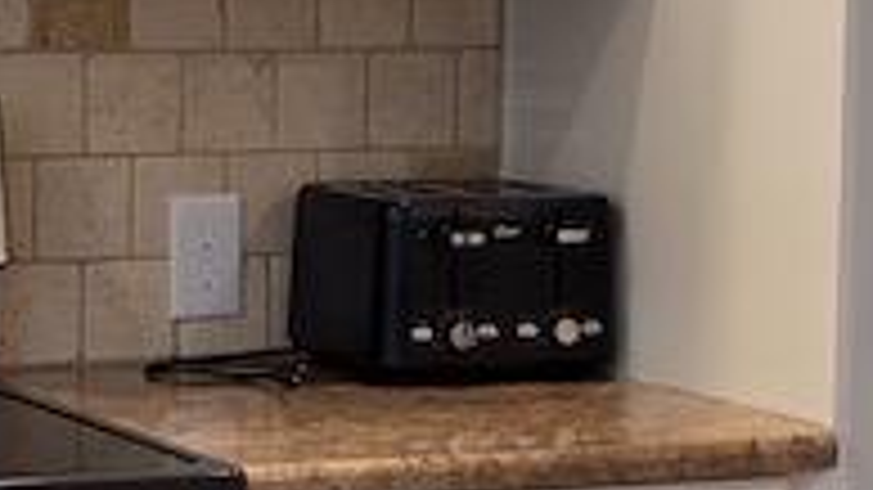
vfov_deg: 8.8
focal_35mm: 138
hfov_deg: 15.4
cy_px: 166
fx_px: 3194
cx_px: 104
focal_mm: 6.86
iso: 100
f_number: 1.78
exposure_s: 1/60
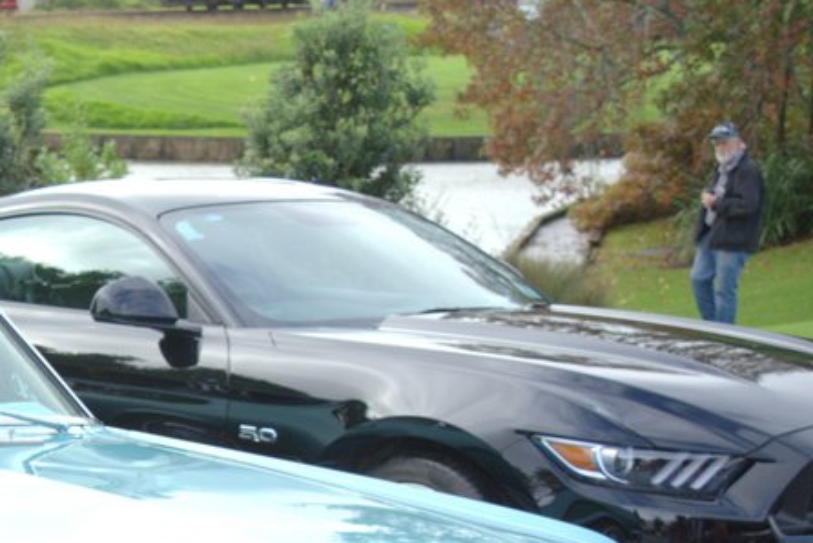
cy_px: 601
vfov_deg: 14.0
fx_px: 2169
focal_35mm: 96
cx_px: -77
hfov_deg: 20.3
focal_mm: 28
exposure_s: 1/500
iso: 100
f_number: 4.2
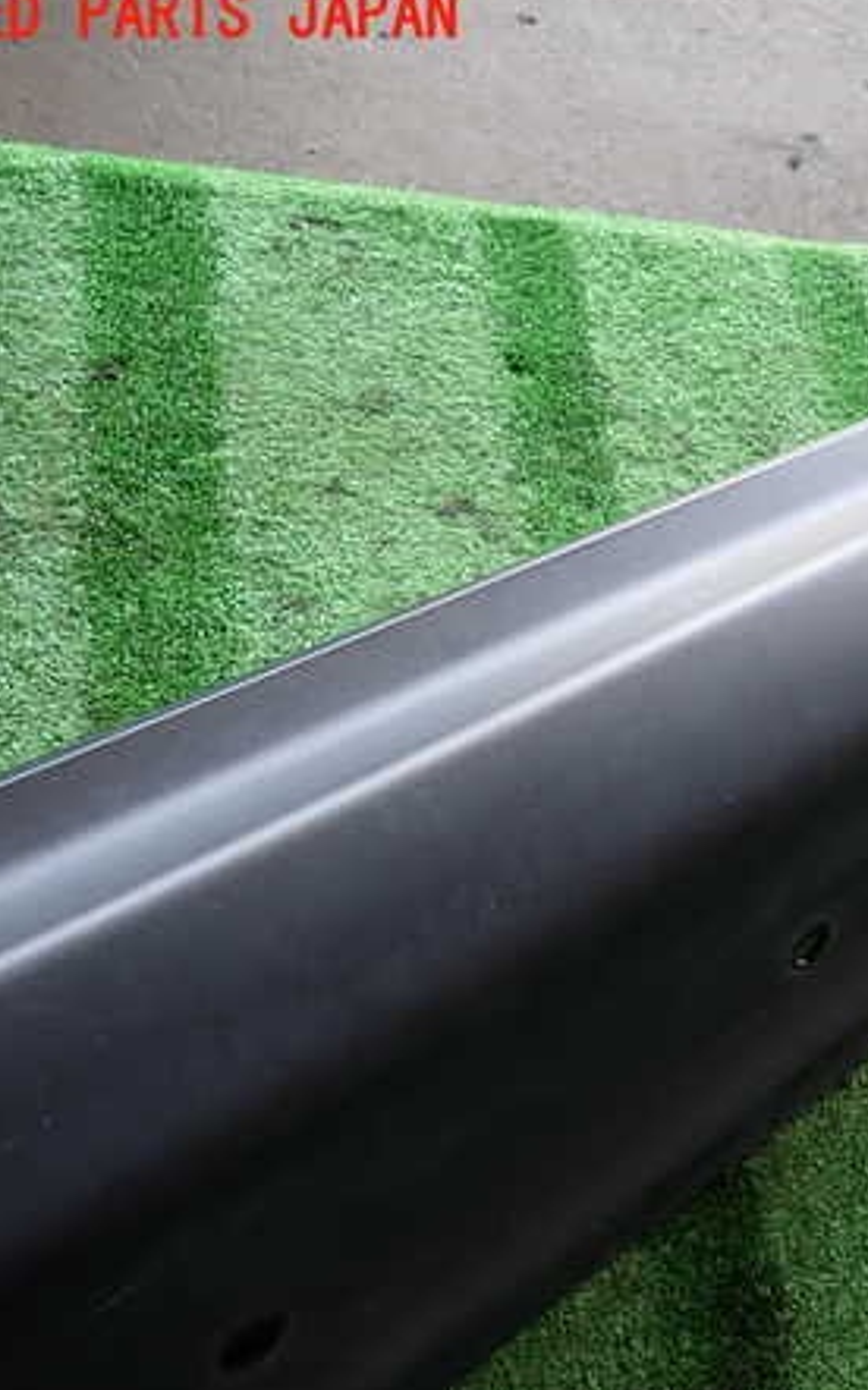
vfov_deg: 54.0
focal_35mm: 36
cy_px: 686
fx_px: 1363
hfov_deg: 32.9
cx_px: 830
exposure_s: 1/80
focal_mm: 4.5
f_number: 2
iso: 100
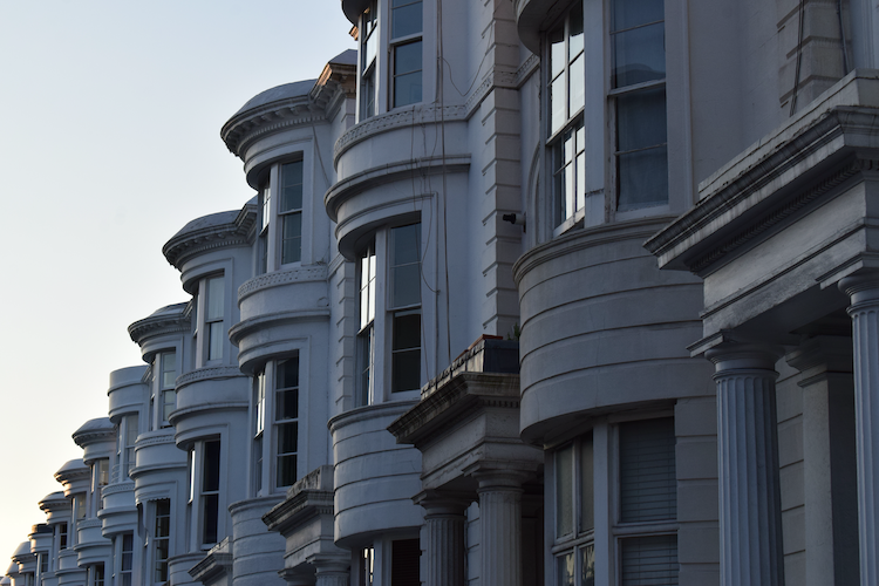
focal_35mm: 82
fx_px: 2014
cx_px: 440
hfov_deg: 24.6
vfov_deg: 16.6
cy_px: 293
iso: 400
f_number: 11
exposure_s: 1/400
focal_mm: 55
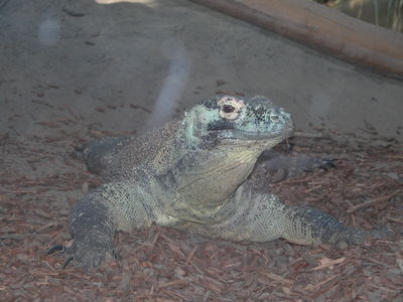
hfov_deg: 15.9
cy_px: 151
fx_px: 1444
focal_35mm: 124
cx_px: 202
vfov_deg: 12.0
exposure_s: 1/125
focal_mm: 31.9
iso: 100
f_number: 3.8
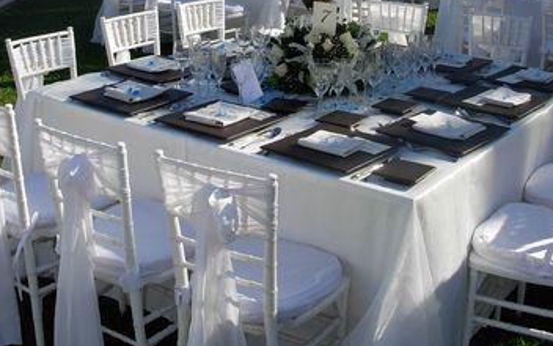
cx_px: 281
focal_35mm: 55
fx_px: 829
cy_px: -9
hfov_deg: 36.9
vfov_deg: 22.5
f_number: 4.9
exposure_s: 1/527
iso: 79
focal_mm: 6.3
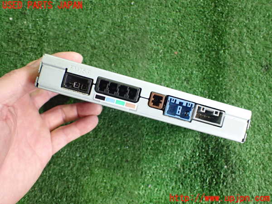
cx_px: 136
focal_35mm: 30
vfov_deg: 46.8
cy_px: 102
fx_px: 236
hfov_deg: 60.0
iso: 640
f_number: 2.3
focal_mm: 5.4
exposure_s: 1/125
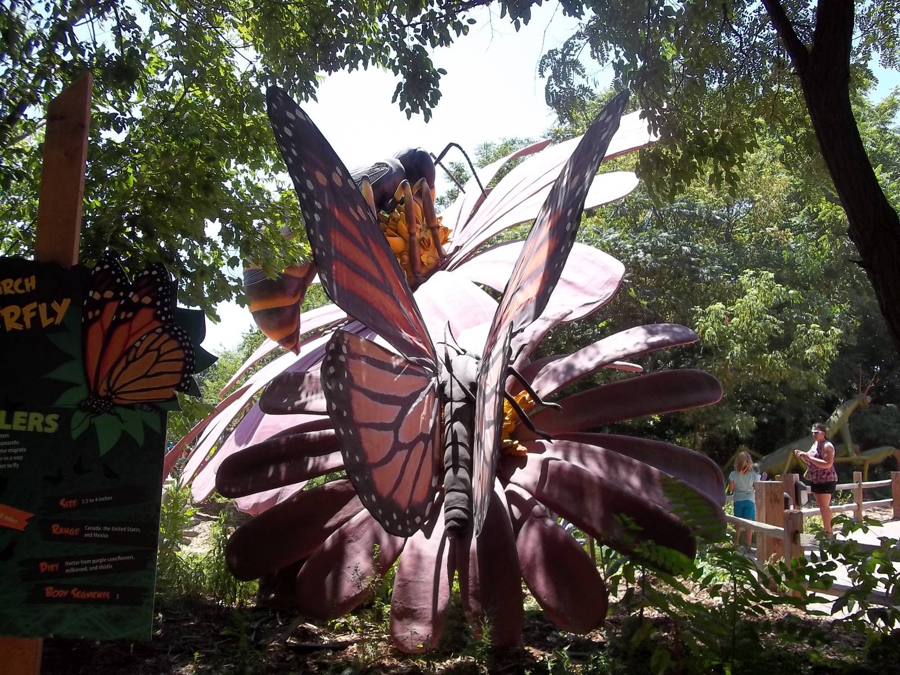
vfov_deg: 44.2
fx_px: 832
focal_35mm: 32
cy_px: 338
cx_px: 450
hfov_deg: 56.8
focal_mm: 5.7
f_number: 2.9
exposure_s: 1/640
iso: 80
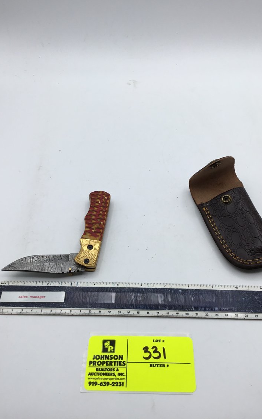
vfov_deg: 58.1
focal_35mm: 33
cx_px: 137
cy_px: 209
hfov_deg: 38.3
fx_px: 377
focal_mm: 3.3
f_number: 2.4
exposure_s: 1/137
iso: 25
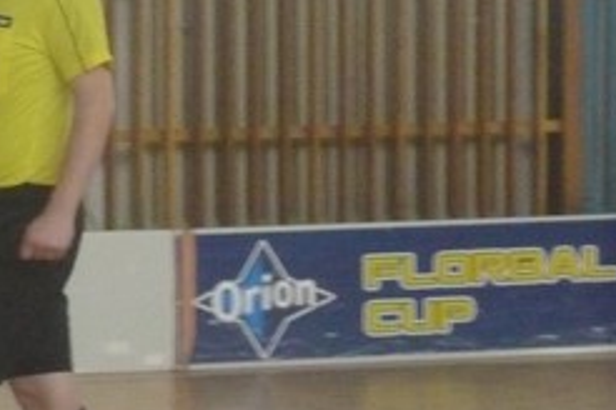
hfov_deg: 7.7
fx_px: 4551
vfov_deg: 5.2
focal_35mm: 266
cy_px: 278
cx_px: -115
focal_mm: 17.4
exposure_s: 1/125
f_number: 5
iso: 640
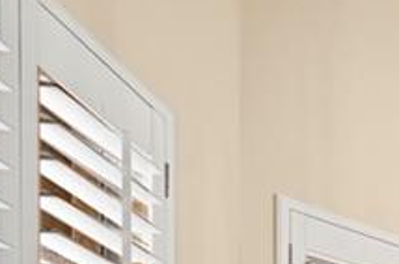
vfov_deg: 14.7
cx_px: 692
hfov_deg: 21.5
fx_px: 741
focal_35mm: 67
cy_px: 594
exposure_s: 1.6
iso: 100
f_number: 8
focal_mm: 14
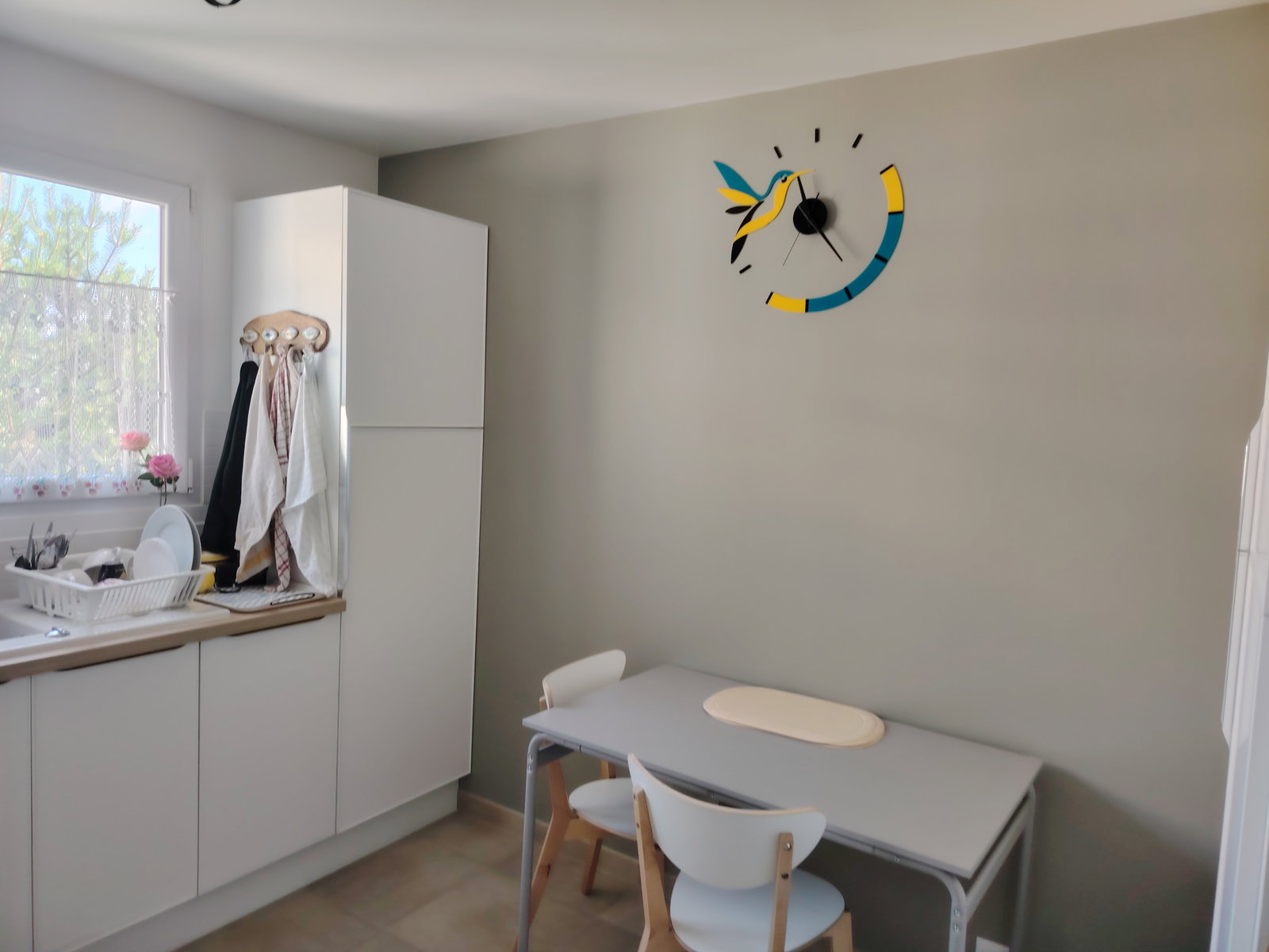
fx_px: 880
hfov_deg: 71.6
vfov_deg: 56.8
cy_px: 476
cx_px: 634
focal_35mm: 24
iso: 166
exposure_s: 1/50
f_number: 1.75
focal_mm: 5.25
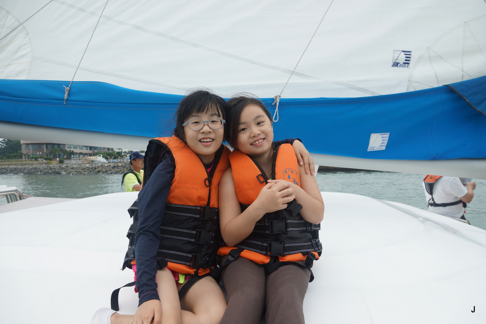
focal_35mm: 24
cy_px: 162
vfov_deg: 53.1
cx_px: 243
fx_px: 324
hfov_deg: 73.7
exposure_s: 1/125
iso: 100
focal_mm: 16
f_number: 5.6
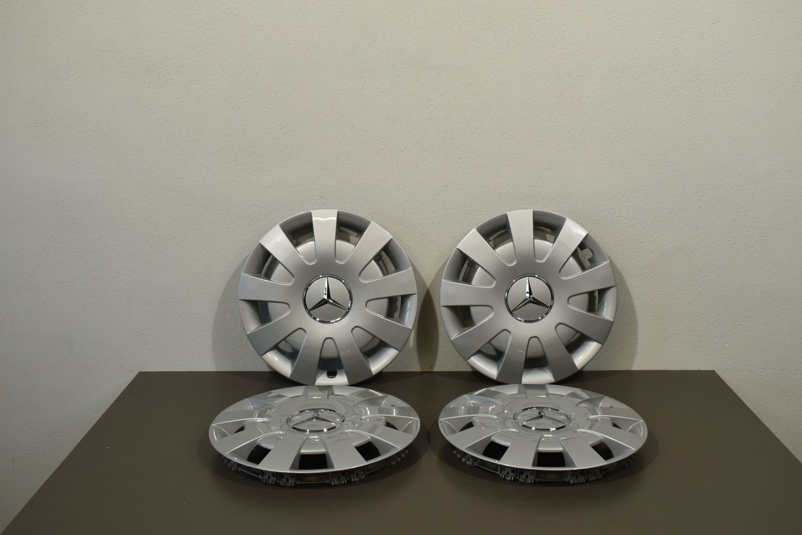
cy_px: 278
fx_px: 859
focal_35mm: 39
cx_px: 436
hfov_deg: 50.0
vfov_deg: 34.6
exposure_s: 1/125
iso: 360
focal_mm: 23
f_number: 5.6
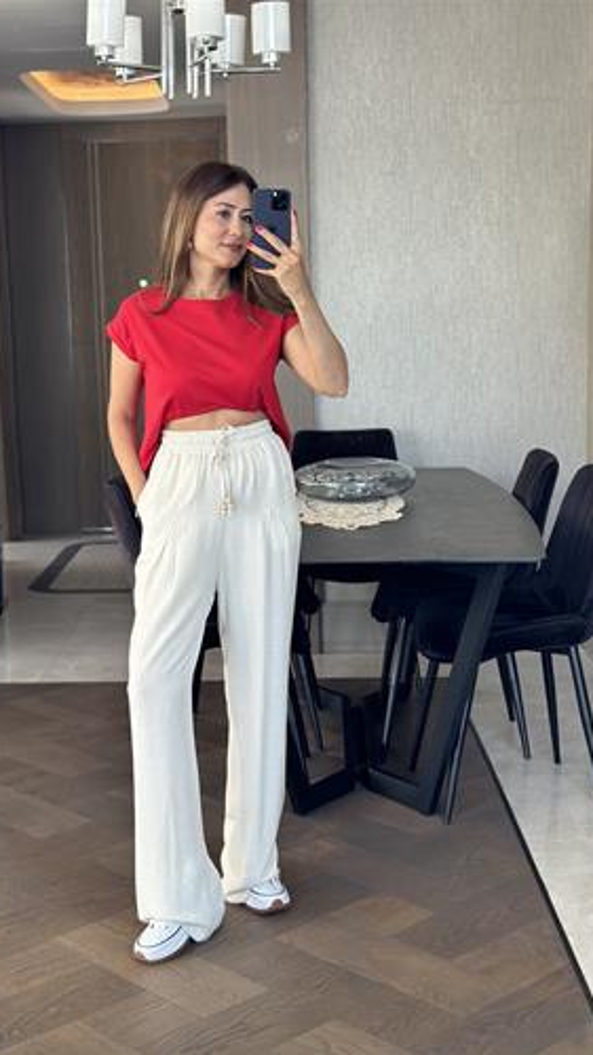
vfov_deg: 39.2
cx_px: 209
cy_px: 532
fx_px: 1483
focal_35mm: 53
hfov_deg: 22.5
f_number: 1.78
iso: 125
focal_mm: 6.86
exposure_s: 1/80
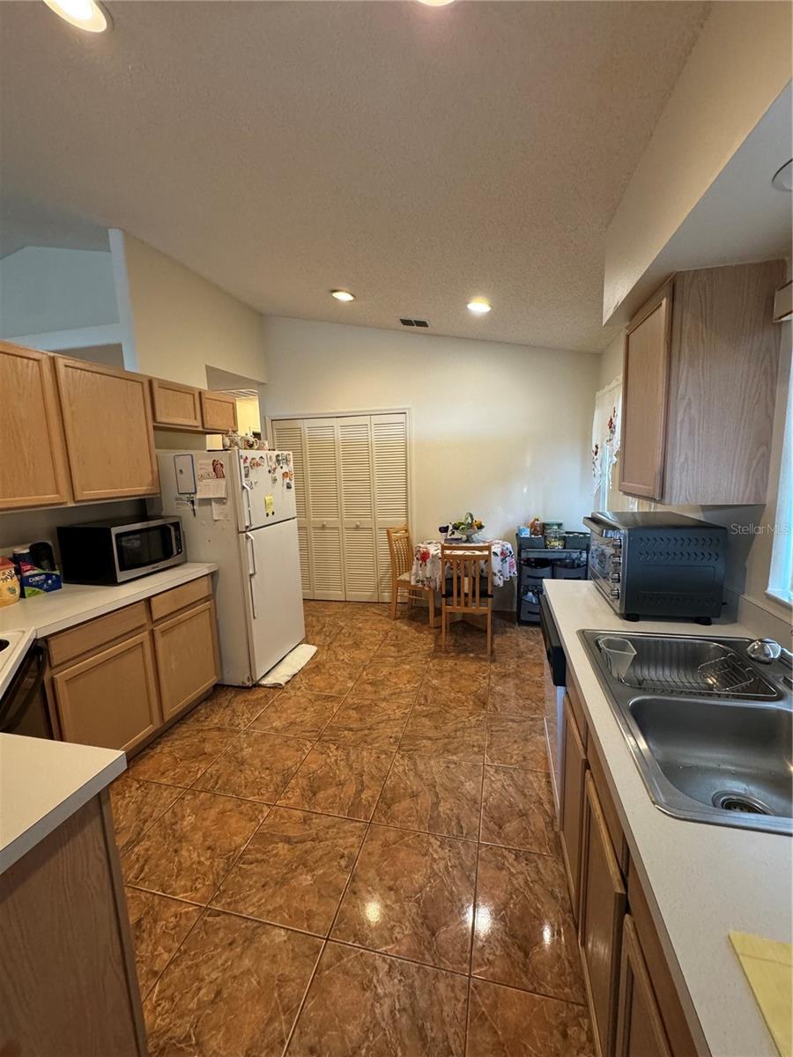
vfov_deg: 102.1
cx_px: 396
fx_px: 428
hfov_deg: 85.7
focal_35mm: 14
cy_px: 528
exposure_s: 1/60
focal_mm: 2.22
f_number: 2.2
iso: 320
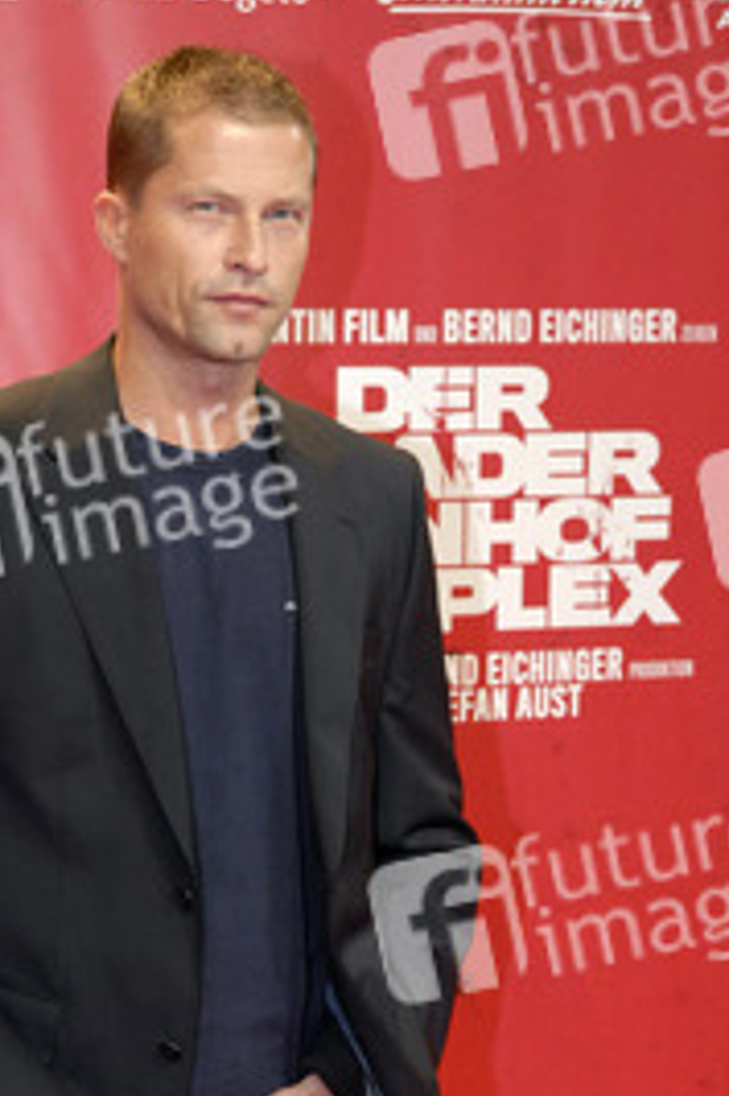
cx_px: 210
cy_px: 700
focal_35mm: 113
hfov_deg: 12.1
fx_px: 3437
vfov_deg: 18.1
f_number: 5.6
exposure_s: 1/125
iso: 800
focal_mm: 50
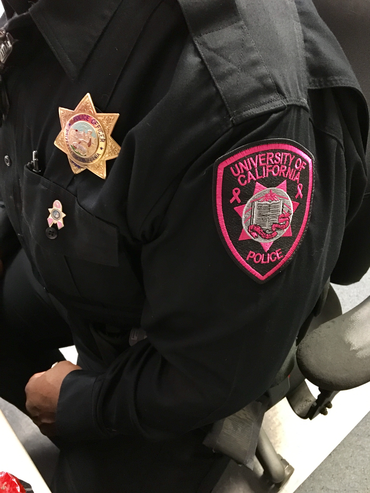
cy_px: 246
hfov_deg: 48.2
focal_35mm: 29
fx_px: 413
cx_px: 185
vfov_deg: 61.7
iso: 320
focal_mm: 4.15
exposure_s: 1/15
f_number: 2.2
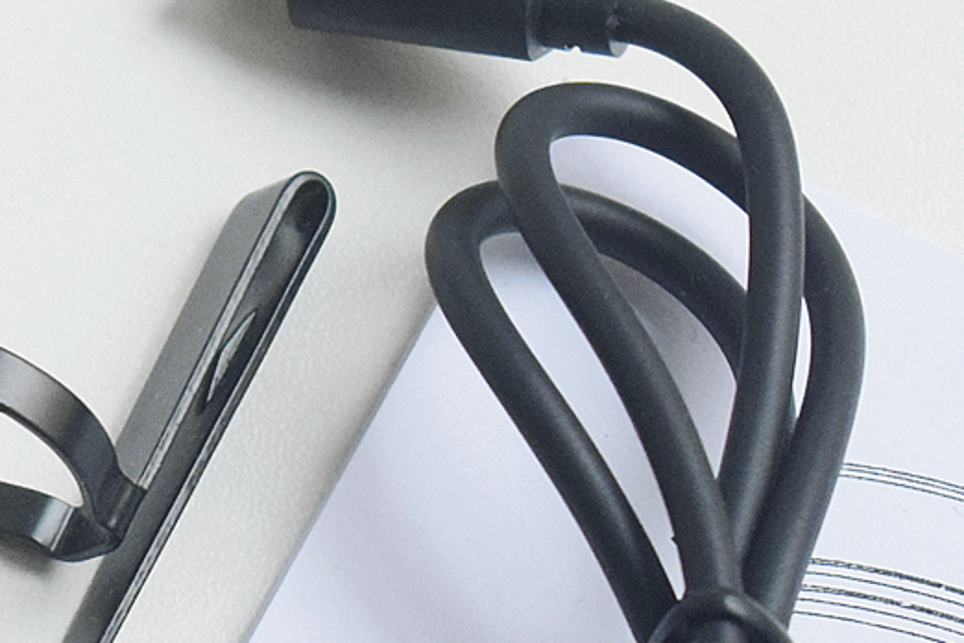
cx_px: -406
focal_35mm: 299
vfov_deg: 4.6
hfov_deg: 6.8
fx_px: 8006
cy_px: 583
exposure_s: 1/125
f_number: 5.6
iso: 3200
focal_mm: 52
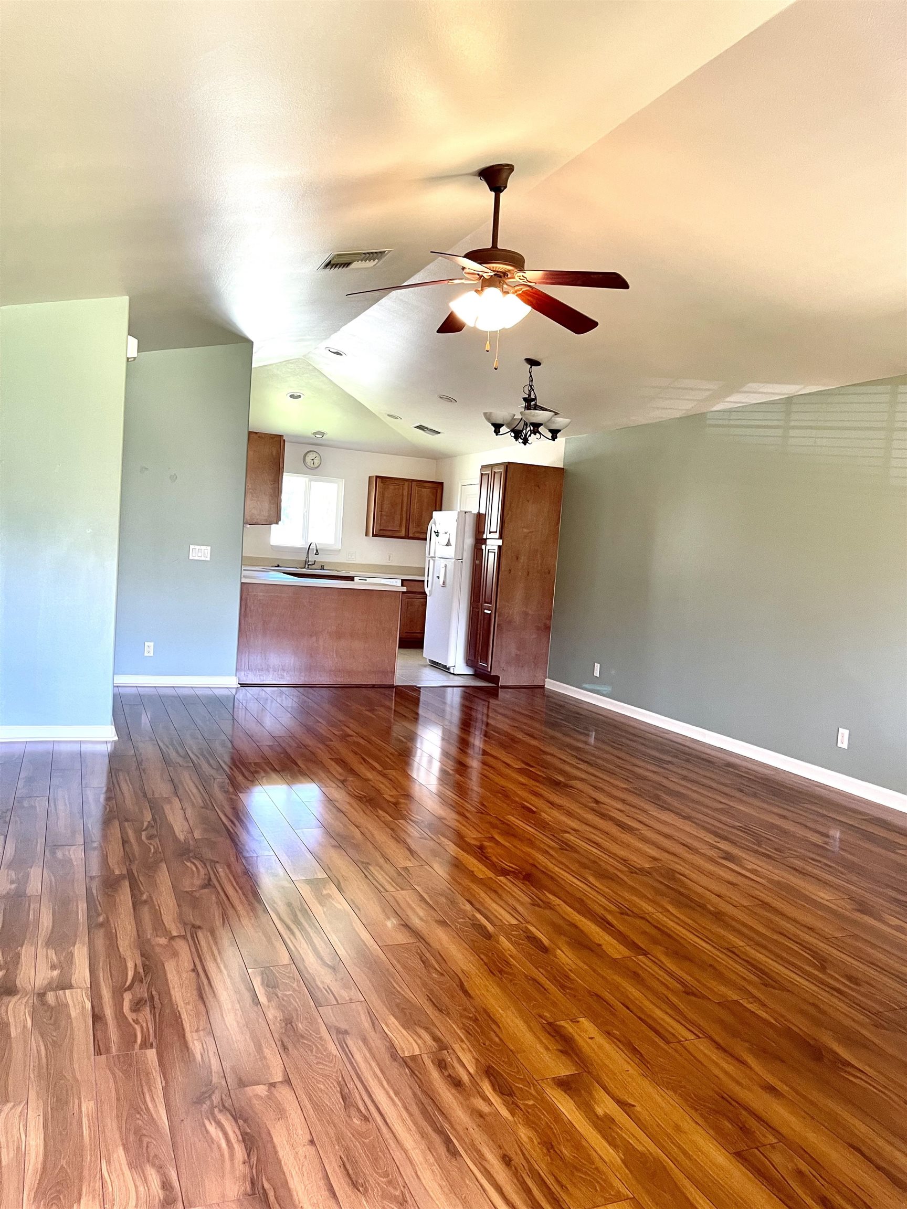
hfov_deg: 53.1
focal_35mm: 26
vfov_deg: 67.3
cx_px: 454
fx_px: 908
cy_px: 604
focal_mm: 5.1
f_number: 1.6
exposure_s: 1/60
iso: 125
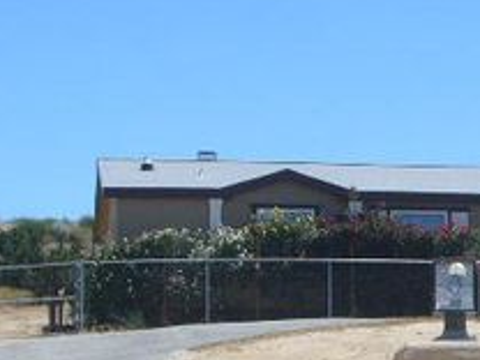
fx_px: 2468
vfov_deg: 8.3
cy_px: 324
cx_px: 556
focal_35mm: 178
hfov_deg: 10.9
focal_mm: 8.8
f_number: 8
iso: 80
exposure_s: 1/320
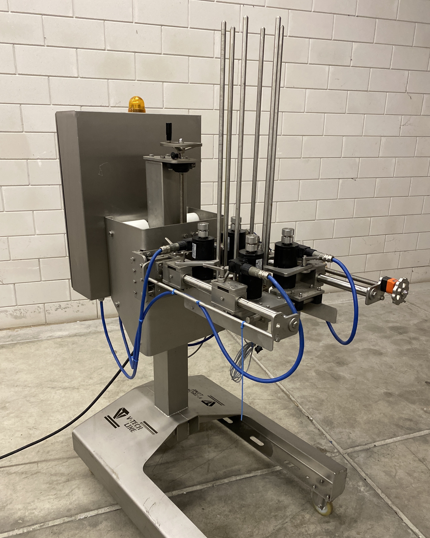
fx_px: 445
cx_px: 209
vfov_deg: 62.1
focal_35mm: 28
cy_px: 296
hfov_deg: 51.5
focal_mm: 4.25
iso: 320
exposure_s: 1/50
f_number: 1.8
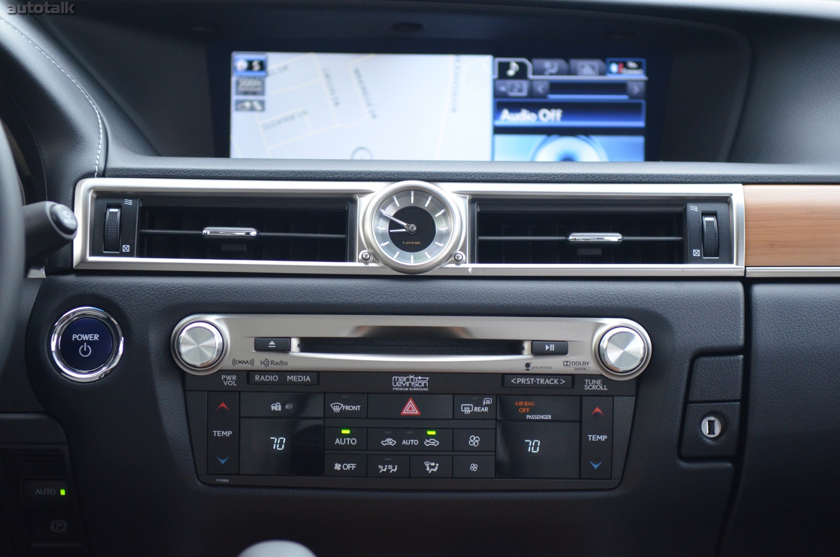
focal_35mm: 82
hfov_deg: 24.7
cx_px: 420
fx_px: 1921
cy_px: 278
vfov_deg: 16.5
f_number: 2.8
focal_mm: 55
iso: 1600
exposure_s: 1/200
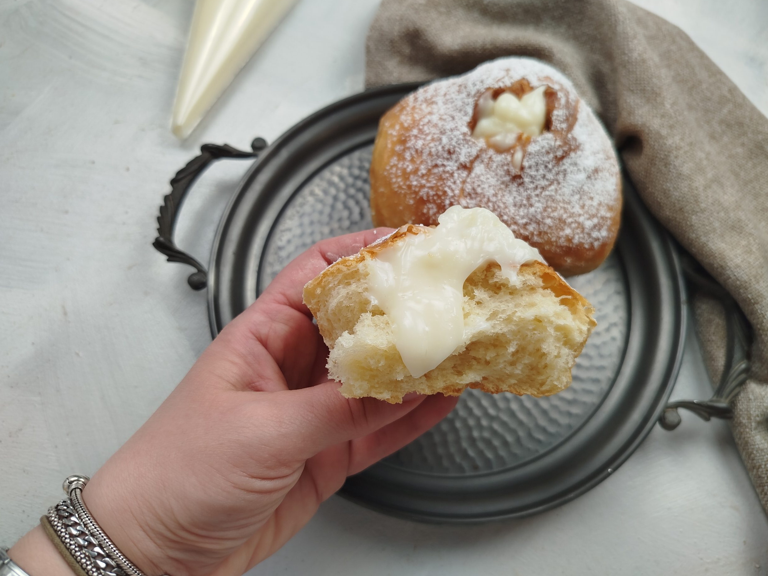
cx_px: 388
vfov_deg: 54.9
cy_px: 291
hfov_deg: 69.4
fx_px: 555
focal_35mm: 25
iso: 50
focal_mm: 5.31
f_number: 1.7
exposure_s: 1/50
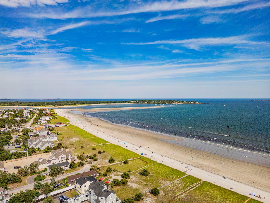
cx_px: 135
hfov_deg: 71.6
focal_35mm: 24
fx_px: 187
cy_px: 102
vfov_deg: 56.8
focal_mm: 6.72
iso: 100
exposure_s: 1/3200
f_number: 1.7
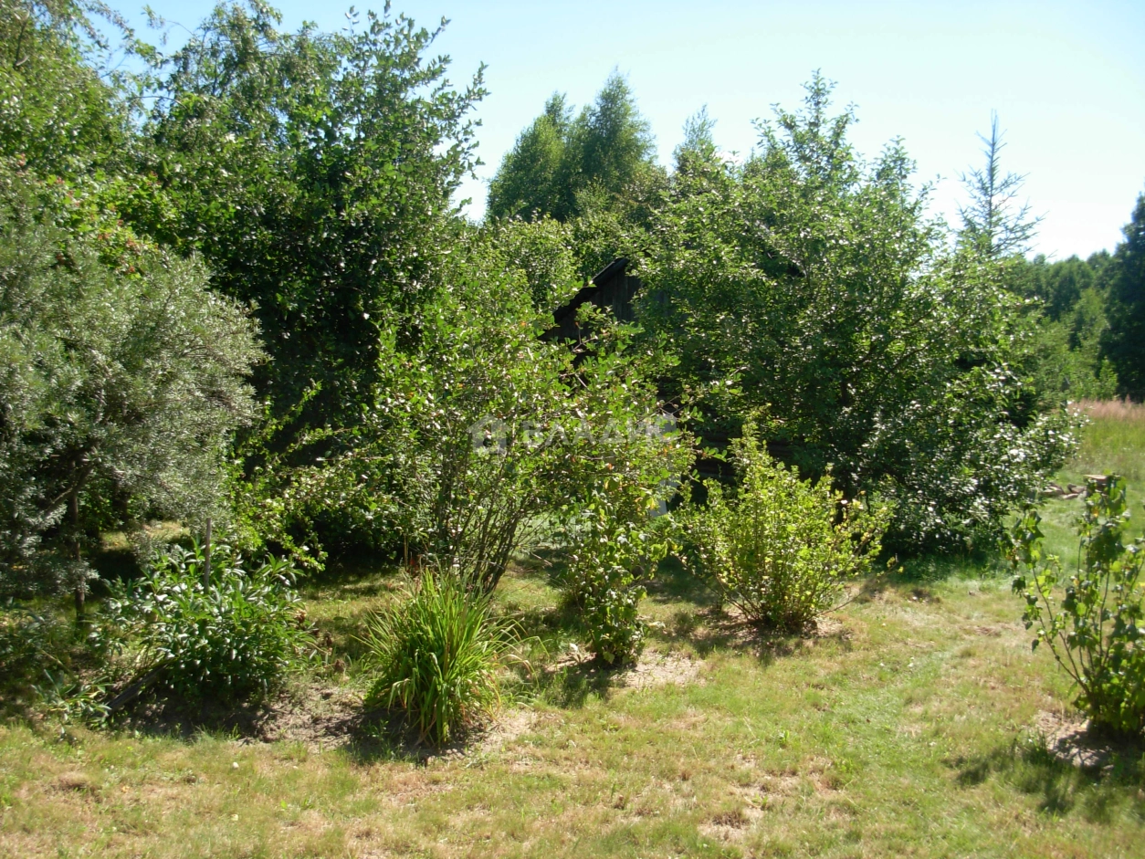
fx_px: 1257
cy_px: 430
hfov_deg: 49.0
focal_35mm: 38
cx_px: 572
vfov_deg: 37.7
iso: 79
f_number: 2.9
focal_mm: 6.3
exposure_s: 1/483
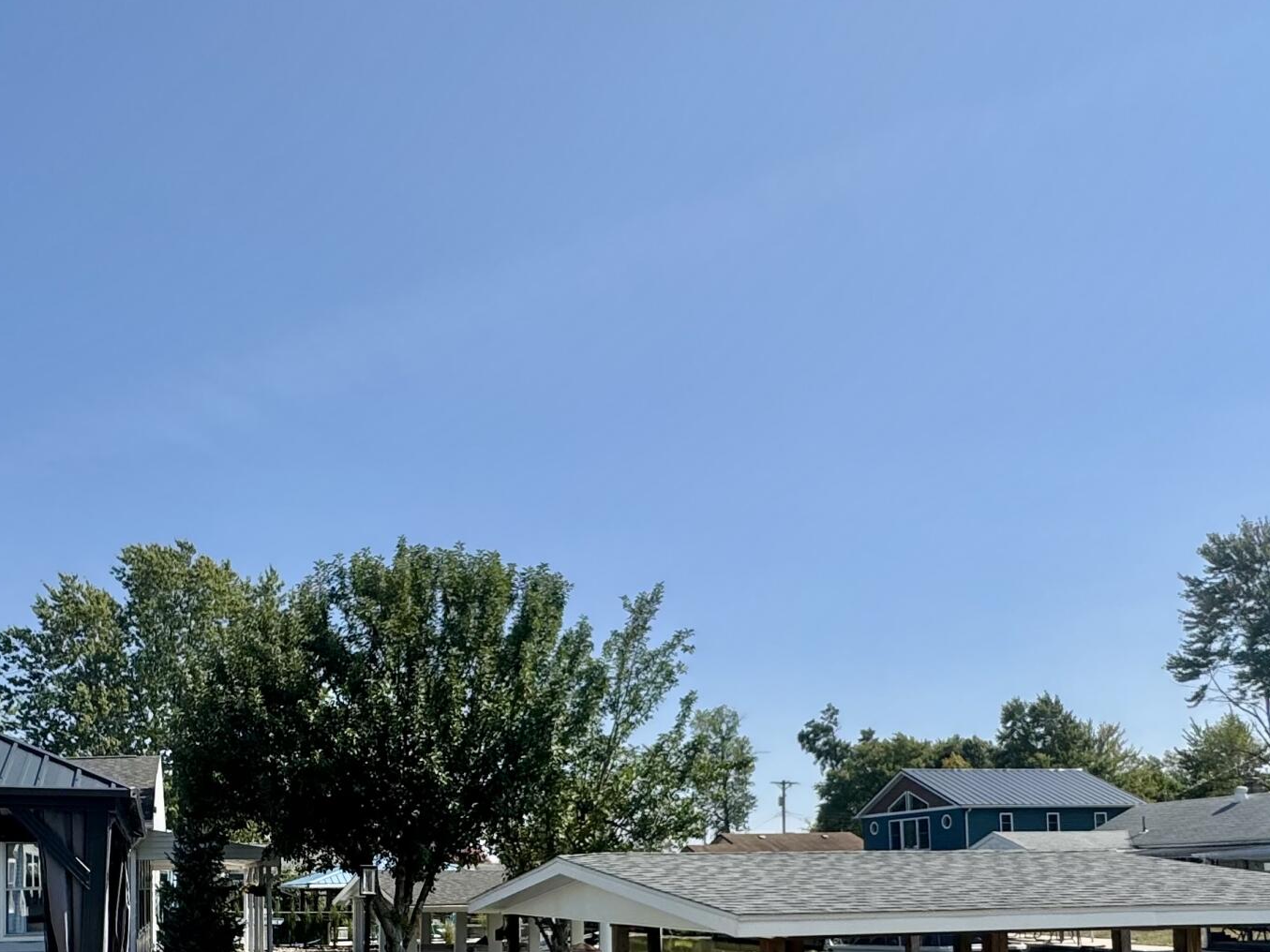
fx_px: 1137
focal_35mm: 31
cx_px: 393
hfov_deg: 56.7
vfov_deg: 42.4
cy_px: 824
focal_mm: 2.22
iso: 50
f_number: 2.2
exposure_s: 1/1880
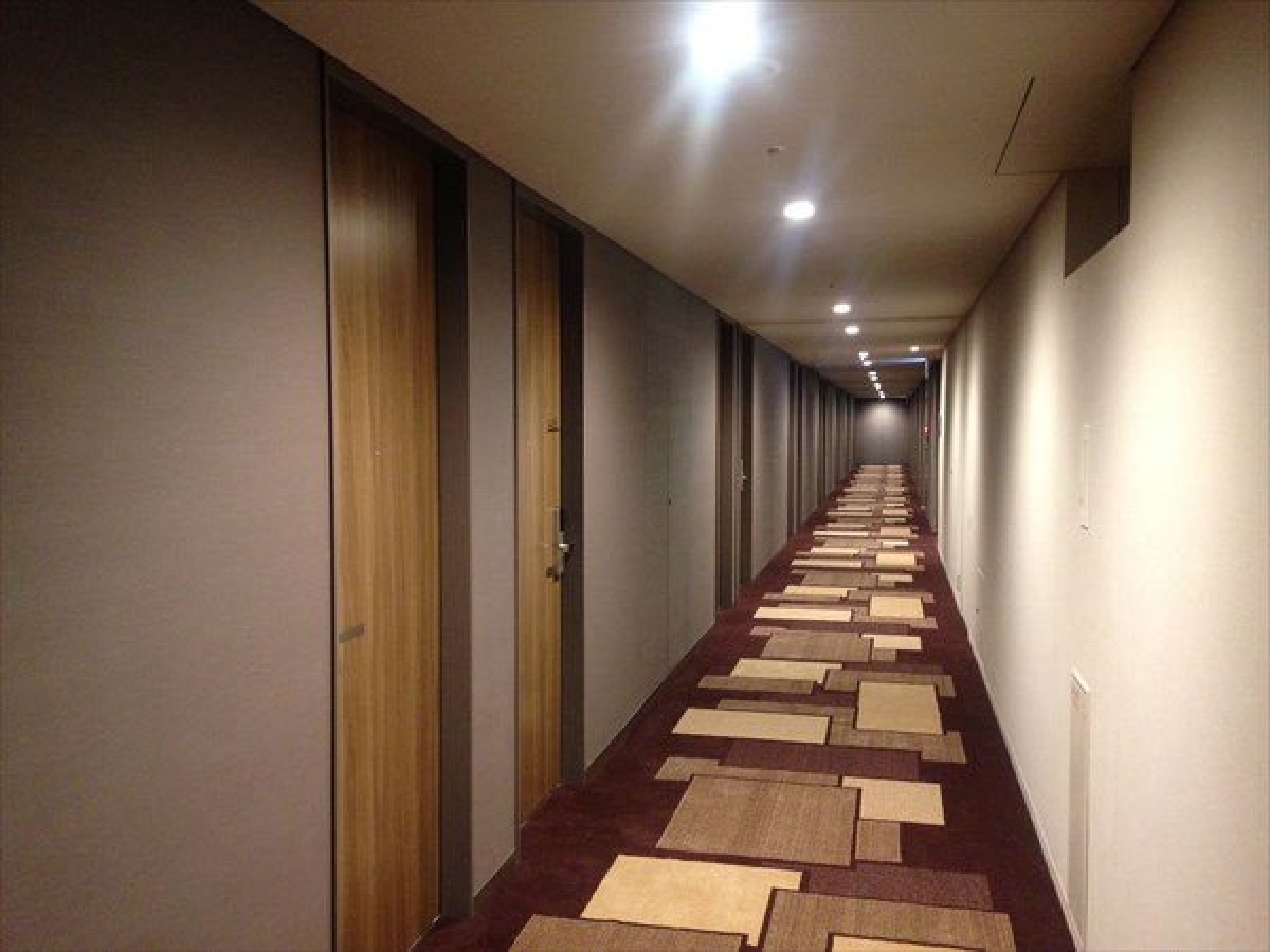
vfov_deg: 42.9
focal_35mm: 33
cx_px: 635
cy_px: 476
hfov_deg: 55.4
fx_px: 1211
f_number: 2.4
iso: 250
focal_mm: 4.12
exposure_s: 1/20
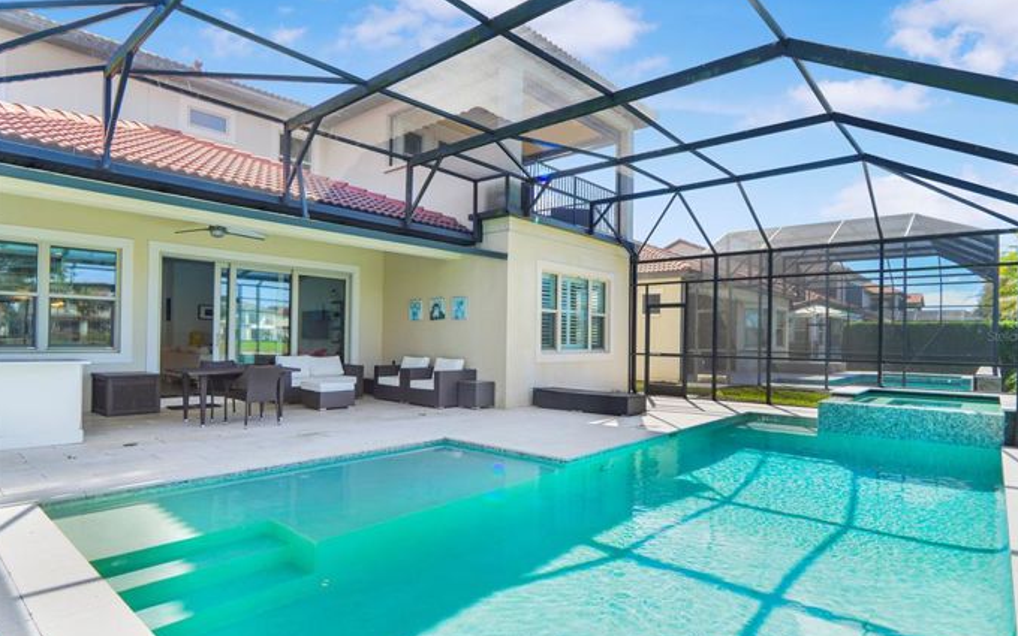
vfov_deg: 62.2
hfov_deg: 88.0
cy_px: 336
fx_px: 527
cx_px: 519
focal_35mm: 19
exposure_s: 1/200
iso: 100
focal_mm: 12
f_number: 4.5
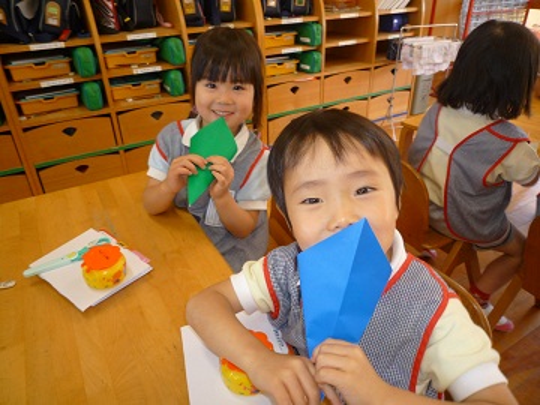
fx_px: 390
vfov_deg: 54.9
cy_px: 202
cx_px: 270
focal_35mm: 25
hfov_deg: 69.4
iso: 100
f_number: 2.8
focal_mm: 4.4
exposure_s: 1/30
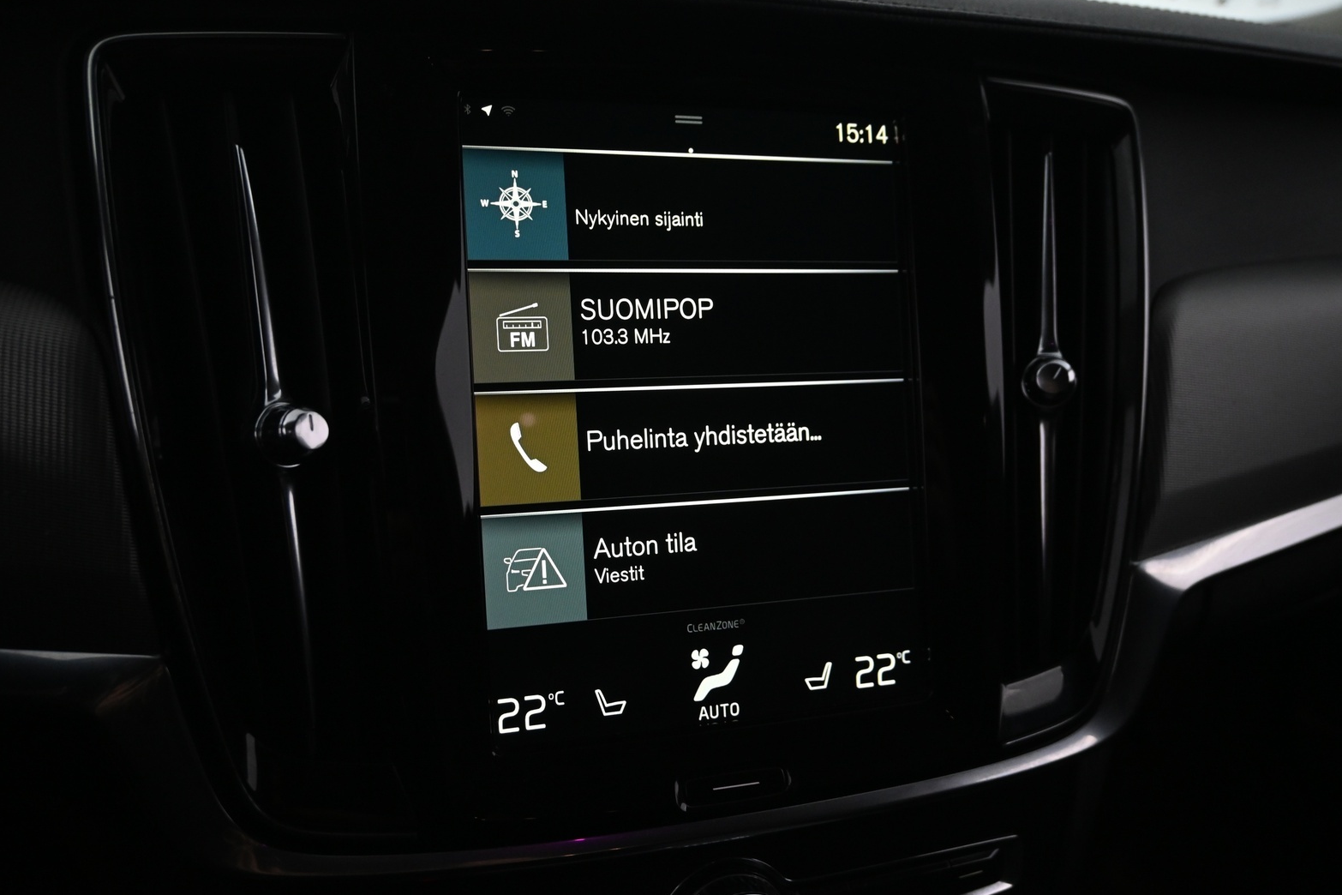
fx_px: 1128
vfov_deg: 43.3
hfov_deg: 61.5
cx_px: 679
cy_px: 457
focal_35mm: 30
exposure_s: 1/40
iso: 1600
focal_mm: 19.5
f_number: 3.8
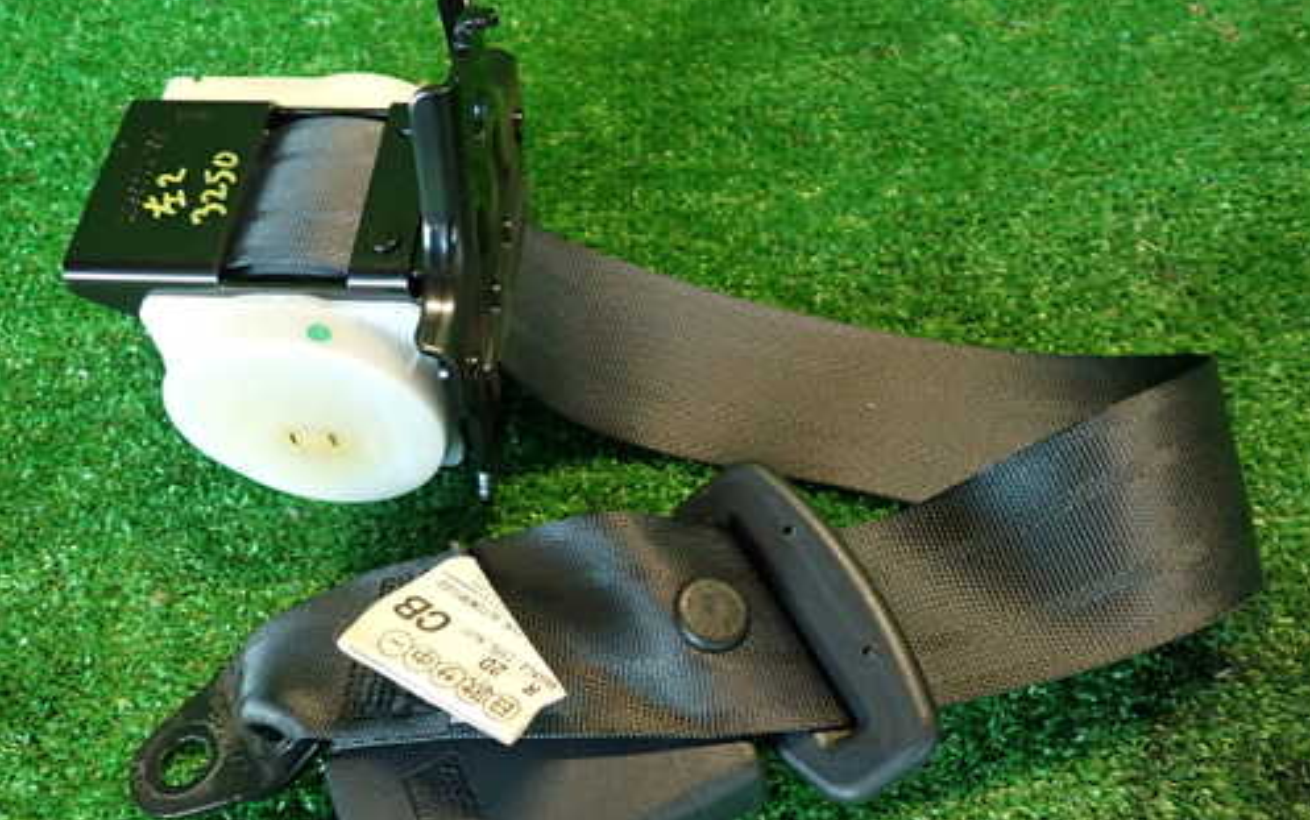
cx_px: 617
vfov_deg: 39.1
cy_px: 530
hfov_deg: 59.6
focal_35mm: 32
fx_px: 1143
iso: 250
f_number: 2
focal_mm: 4.5
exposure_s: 1/30
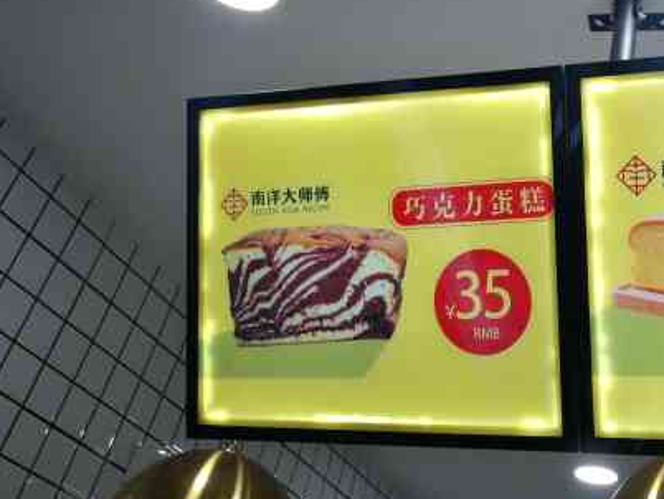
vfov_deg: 30.2
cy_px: 105
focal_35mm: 47
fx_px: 902
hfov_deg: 38.4
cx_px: 562
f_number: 2.2
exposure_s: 1/100
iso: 100
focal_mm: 3.95
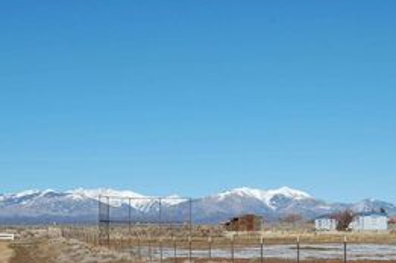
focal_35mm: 92
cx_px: 161
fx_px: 1010
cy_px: 242
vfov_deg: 14.6
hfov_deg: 22.2
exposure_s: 1/400
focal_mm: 32
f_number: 11
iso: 200
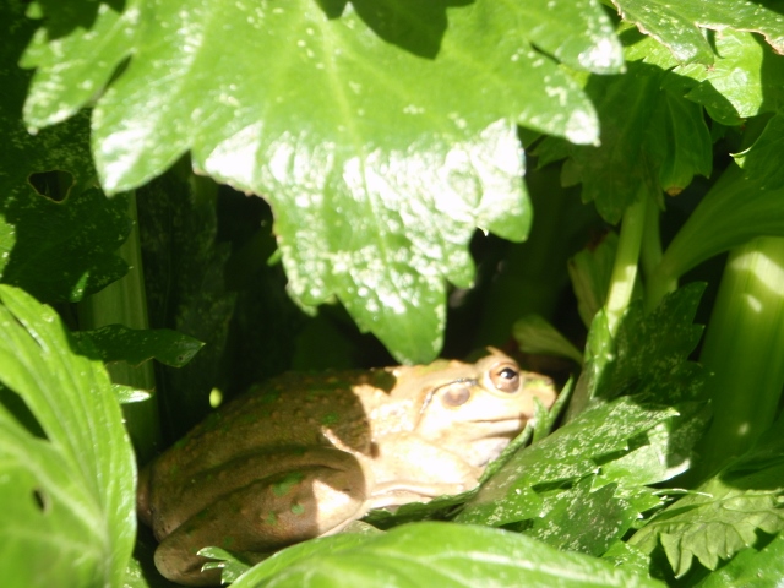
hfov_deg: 23.8
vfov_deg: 18.0
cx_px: 392
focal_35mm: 82
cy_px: 294
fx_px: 1857
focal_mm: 14.67
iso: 64
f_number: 4.3
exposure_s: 1/160
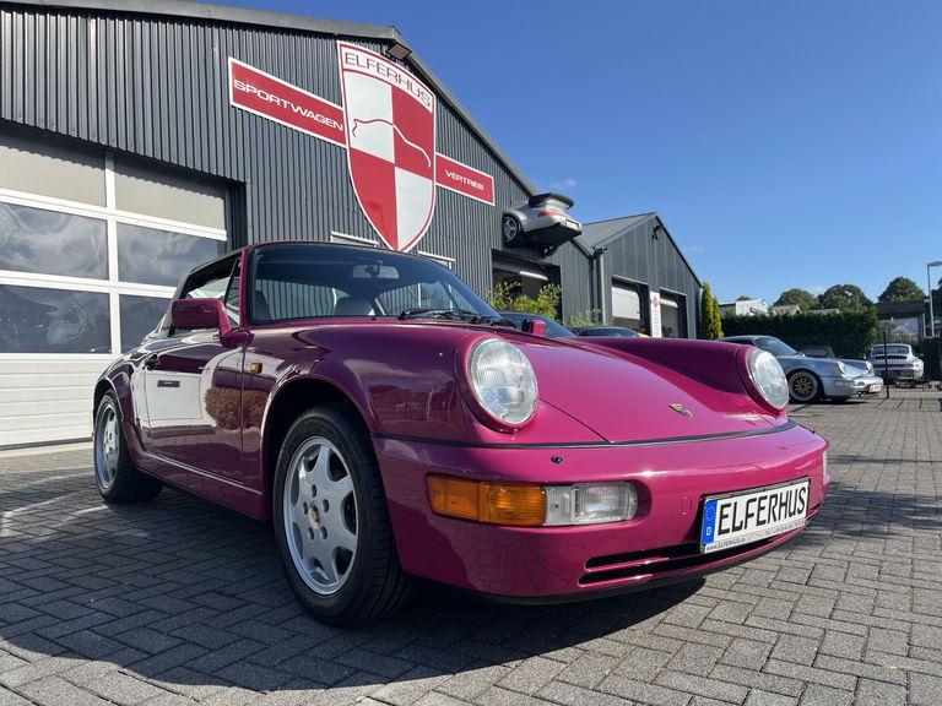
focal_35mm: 26
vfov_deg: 53.1
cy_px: 353
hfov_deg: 67.3
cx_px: 471
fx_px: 708
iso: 50
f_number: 1.6
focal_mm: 5.1
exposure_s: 1/2825
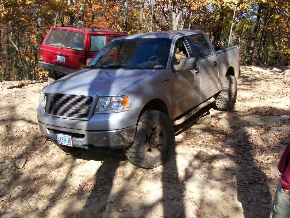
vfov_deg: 39.7
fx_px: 302
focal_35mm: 36
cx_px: 145
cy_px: 109
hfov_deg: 51.4
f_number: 4.8
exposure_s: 1/312
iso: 80
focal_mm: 6
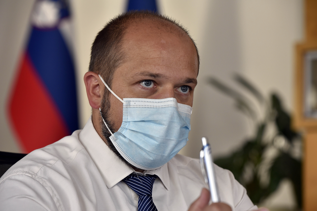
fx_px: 1277
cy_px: 106
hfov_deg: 14.1
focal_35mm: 145
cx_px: 158
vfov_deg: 9.5
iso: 1250
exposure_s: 1/160
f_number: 5
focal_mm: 145
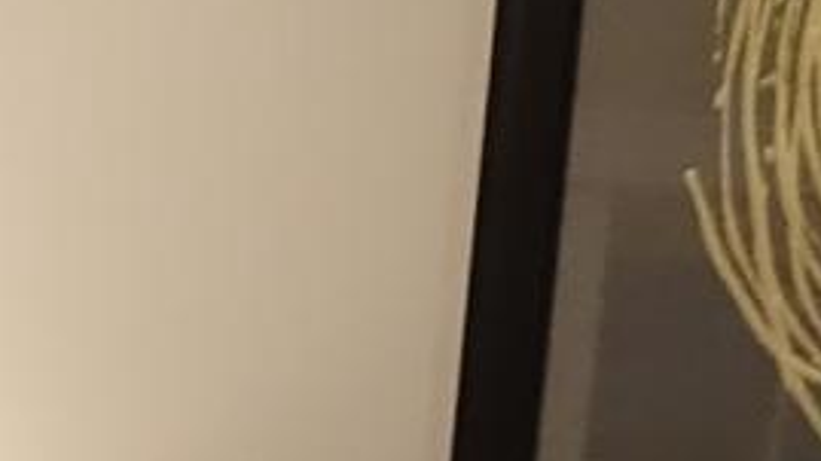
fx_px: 4330
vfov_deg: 5.6
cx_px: -1373
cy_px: 1447
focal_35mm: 199
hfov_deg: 9.3
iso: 400
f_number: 3.5
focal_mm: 4.1
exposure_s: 1/30
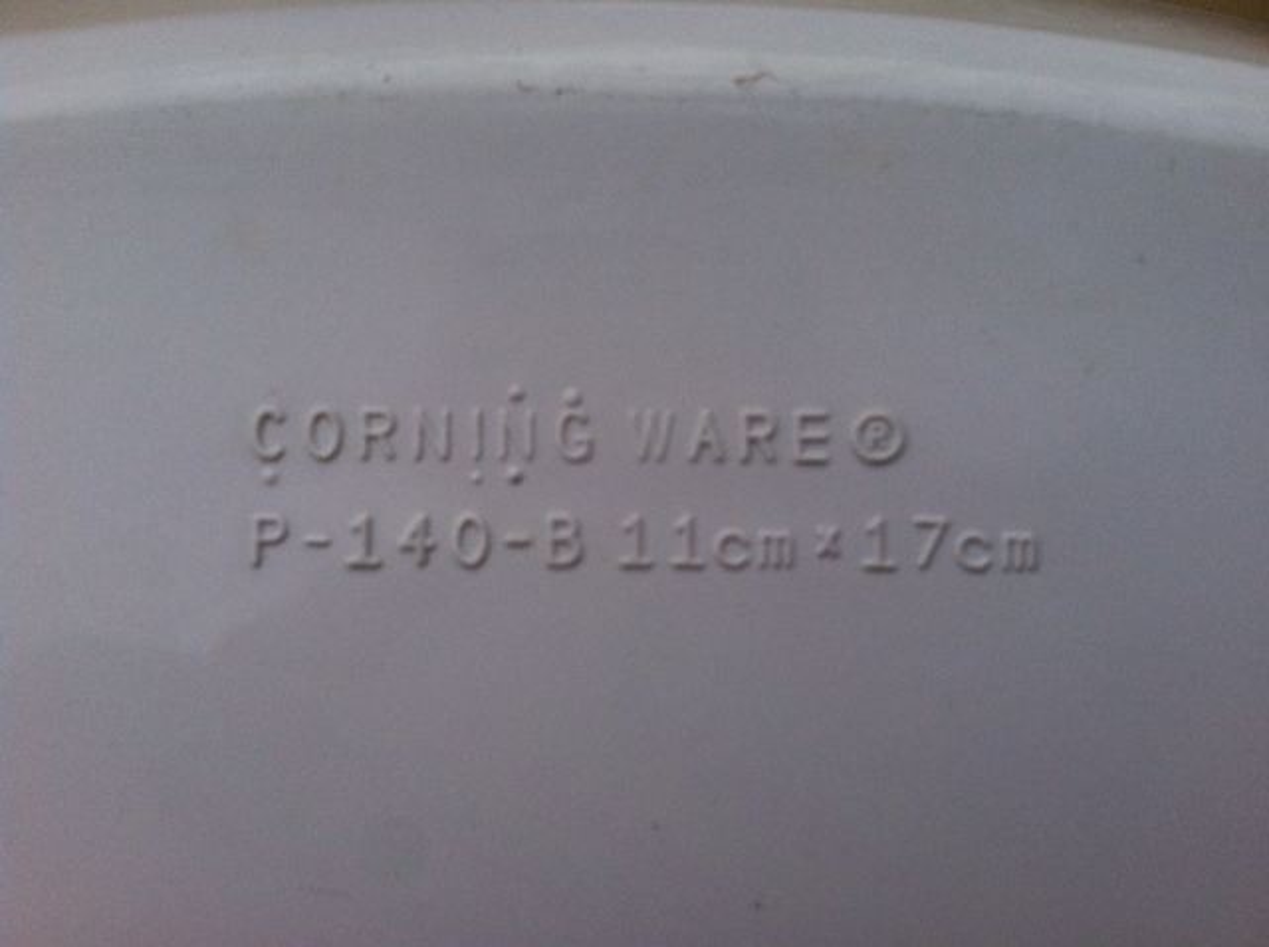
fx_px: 1281
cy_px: 474
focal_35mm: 35
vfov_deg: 40.6
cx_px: 634
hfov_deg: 52.7
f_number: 2.8
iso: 100
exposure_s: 1/100
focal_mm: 3.85
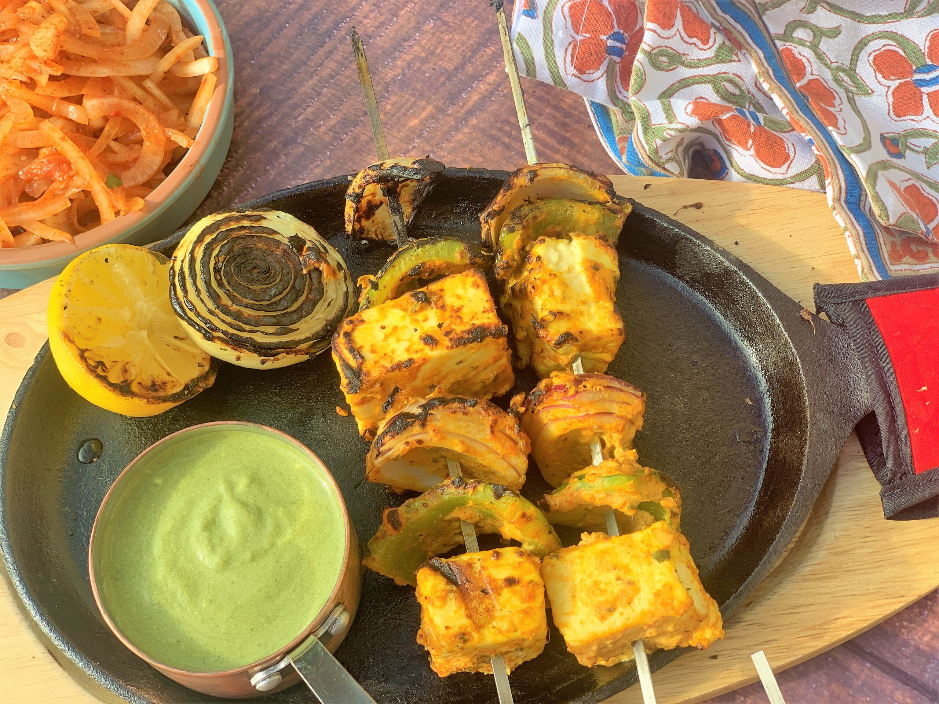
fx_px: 1411
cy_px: 352
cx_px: 470
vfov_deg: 28.0
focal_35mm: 52
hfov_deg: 36.8
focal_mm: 6
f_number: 2.4
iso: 16
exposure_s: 1/280
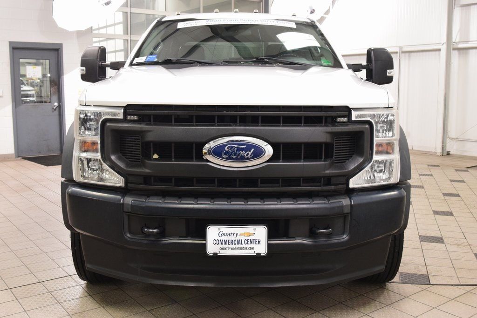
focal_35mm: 36
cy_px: 159
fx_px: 477
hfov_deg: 53.1
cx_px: 238
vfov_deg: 36.9
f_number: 8
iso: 1600
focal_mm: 24
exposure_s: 1/60
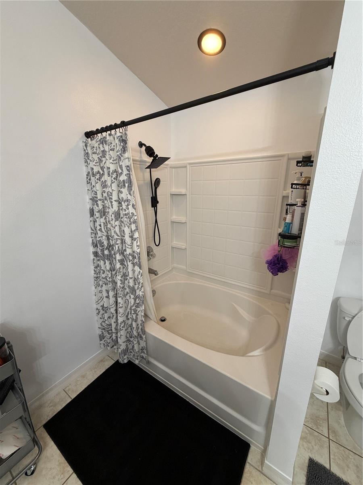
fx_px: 196
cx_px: 182
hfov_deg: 85.7
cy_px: 242
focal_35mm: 14
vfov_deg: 102.1
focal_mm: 2.22
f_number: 2.2
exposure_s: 1/60
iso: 200
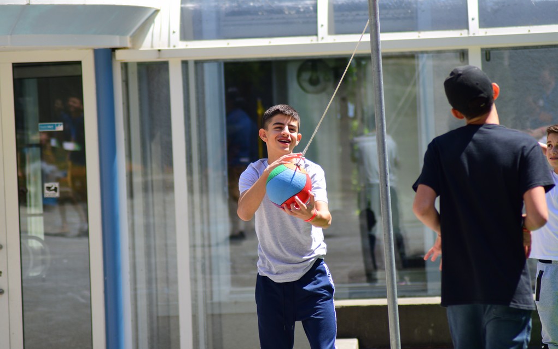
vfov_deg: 6.1
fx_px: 3269
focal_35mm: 215
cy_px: 184
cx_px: 280
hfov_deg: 9.8
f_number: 4.2
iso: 360
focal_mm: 140
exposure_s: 1/1250
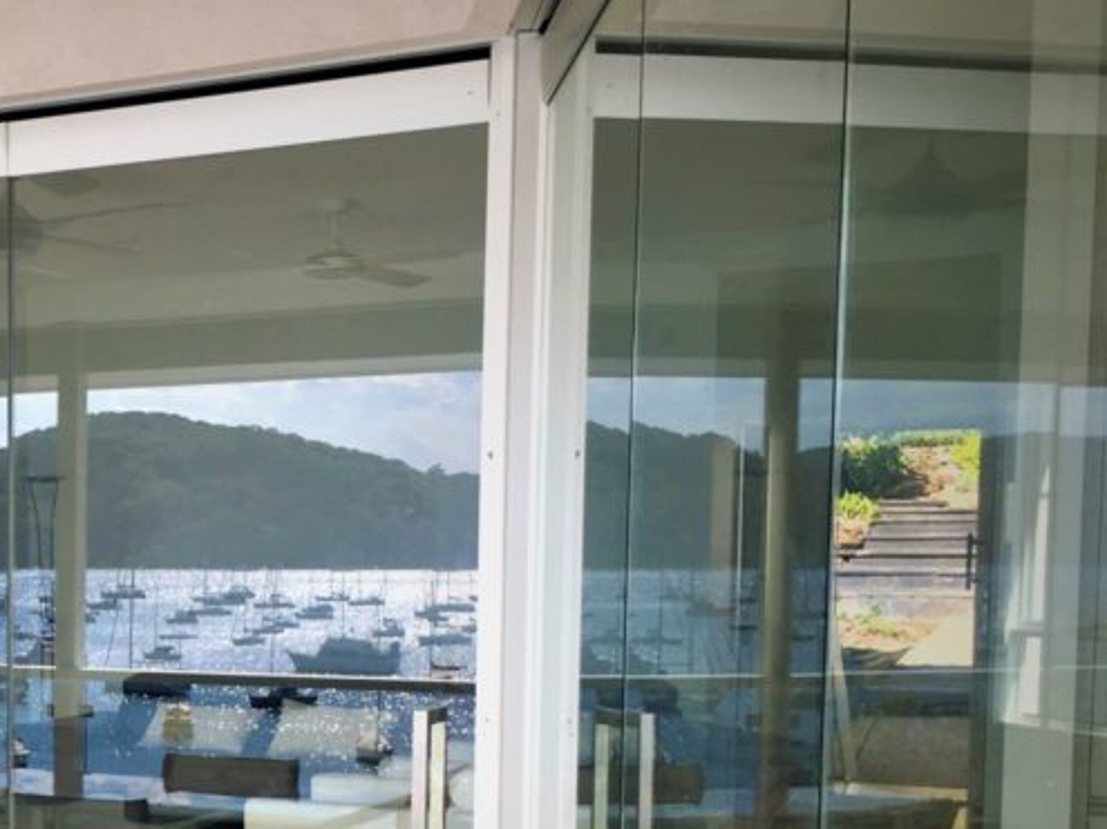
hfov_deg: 29.7
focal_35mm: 60
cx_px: -34
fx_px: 1918
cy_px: 688
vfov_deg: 24.0
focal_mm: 4.15
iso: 25
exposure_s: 1/439
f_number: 2.2
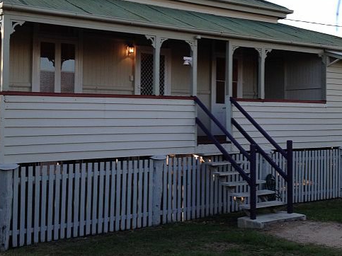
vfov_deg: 25.2
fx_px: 573
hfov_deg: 33.2
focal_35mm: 58
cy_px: 103
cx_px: 186
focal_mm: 4.28
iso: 50
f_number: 2.4
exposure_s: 1/229
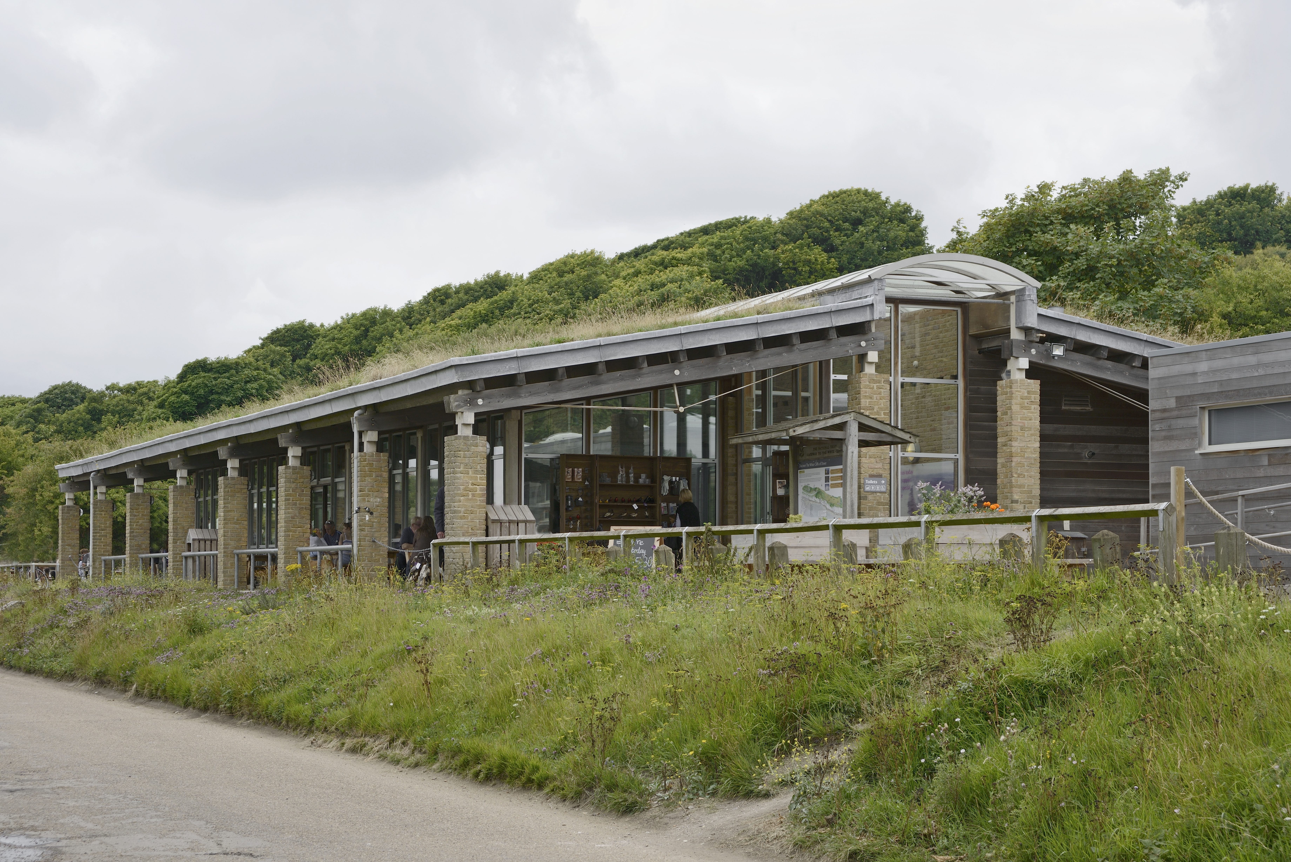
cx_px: 646
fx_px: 2690
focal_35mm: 75
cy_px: 431
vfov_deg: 18.2
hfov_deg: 27.0
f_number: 11
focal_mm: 75
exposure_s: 1/125
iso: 100
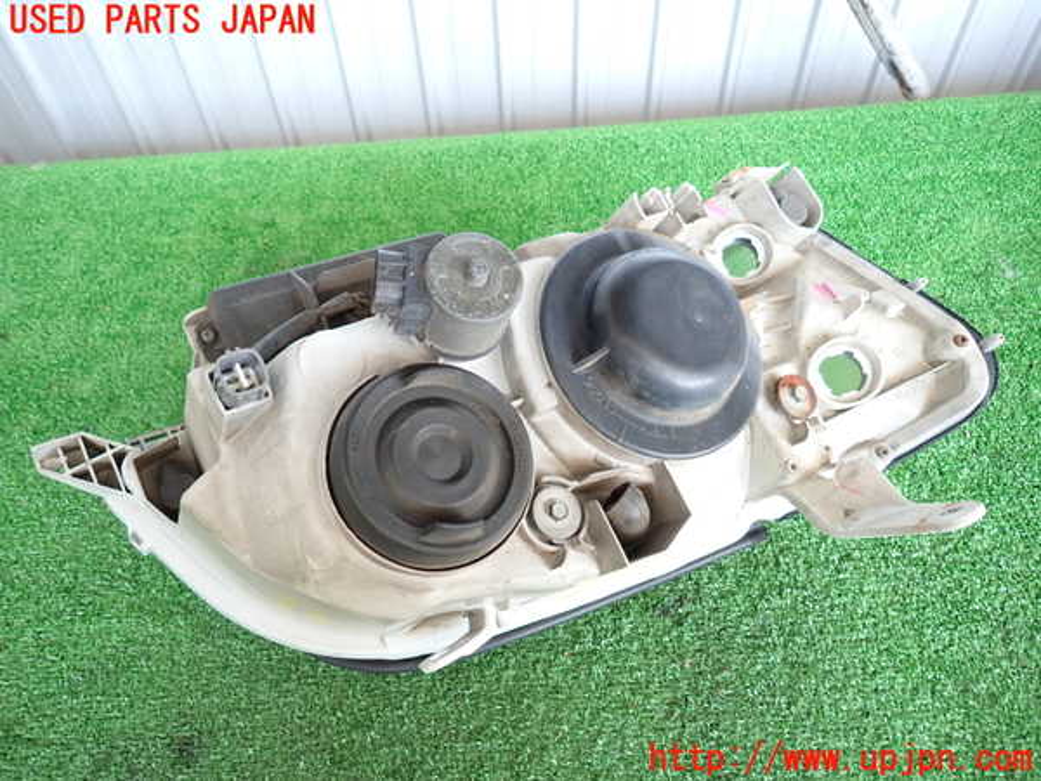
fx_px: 752
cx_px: 520
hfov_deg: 69.4
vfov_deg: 54.9
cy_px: 390
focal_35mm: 25
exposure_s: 1/50
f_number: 2
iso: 200
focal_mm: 4.5
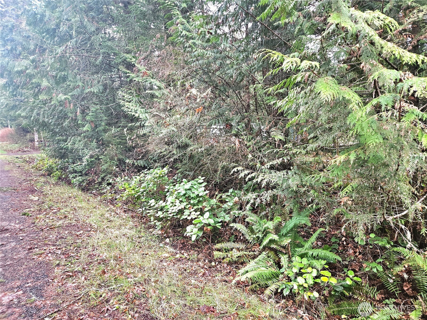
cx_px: 214
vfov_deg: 58.9
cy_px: 160
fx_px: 284
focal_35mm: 23
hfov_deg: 73.9
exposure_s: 1/120
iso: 160
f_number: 1.8
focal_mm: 5.4
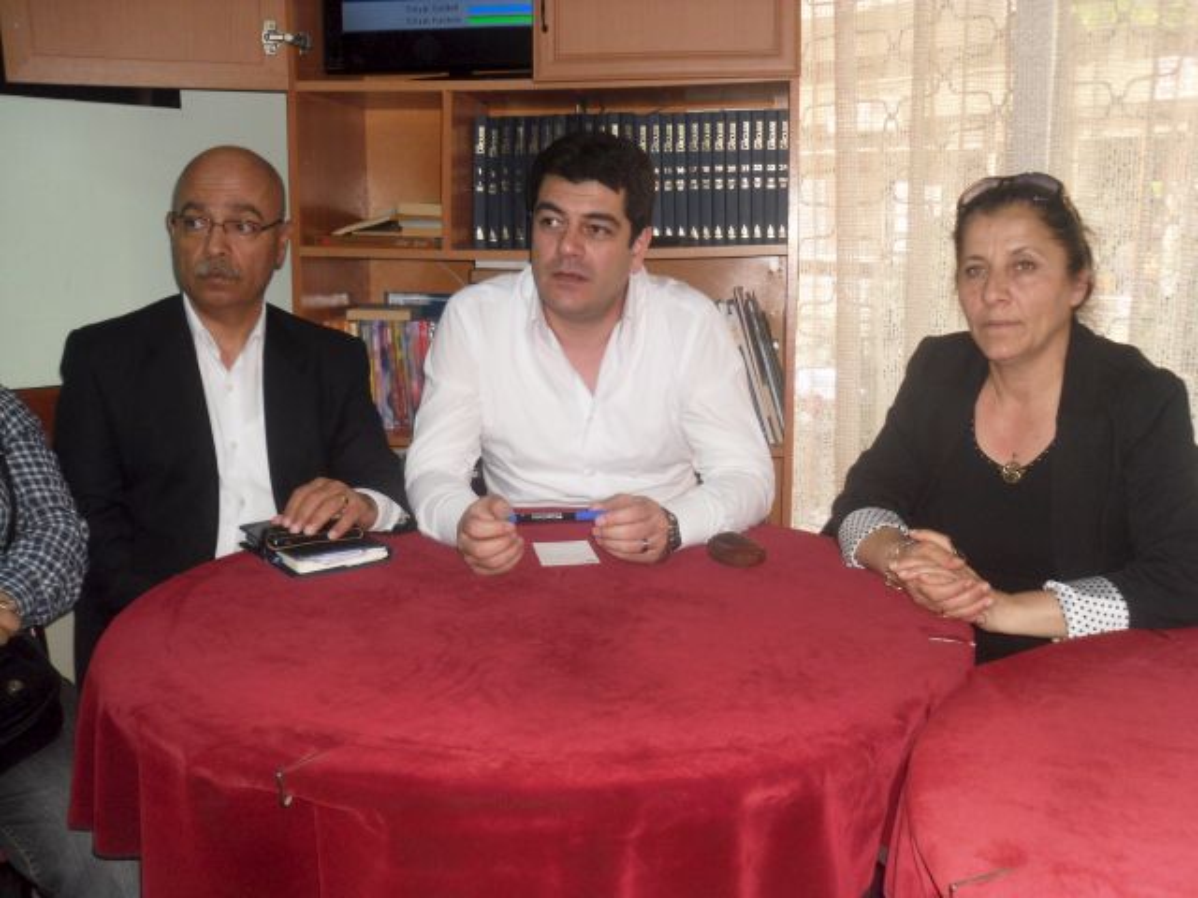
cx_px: 599
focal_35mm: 34
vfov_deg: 41.8
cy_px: 449
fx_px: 1177
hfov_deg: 54.0
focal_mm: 6
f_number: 2.8
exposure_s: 1/45
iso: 100
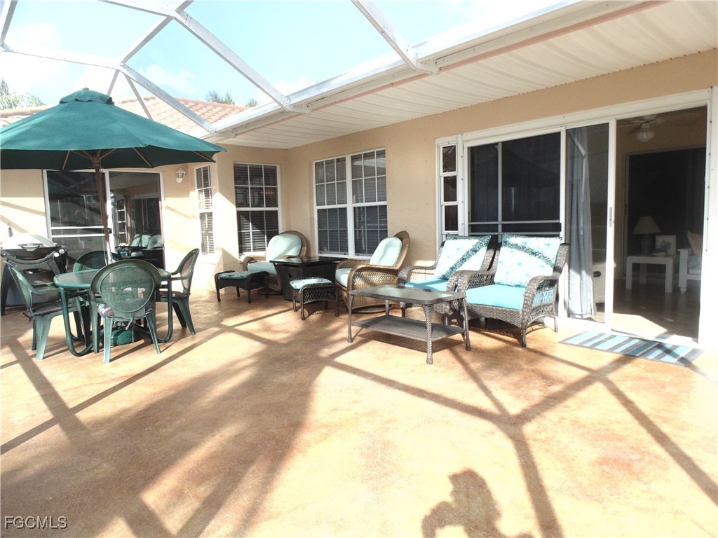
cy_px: 269
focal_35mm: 22
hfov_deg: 76.4
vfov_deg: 61.1
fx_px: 456
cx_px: 359
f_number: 3.1
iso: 80
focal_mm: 4
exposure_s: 1/250
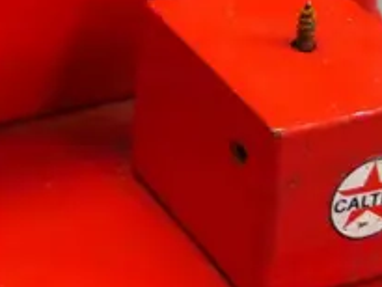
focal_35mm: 180
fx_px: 1988
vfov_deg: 8.0
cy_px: -186
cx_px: -248
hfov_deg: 10.5
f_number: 4.9
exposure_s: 1/100
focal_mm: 18
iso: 3200
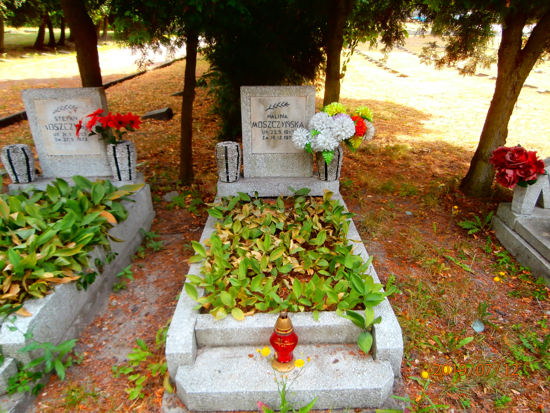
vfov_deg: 56.8
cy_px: 206
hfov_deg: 71.6
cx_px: 275
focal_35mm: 24
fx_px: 381
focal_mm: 4.2
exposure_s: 1/125
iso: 100
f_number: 3
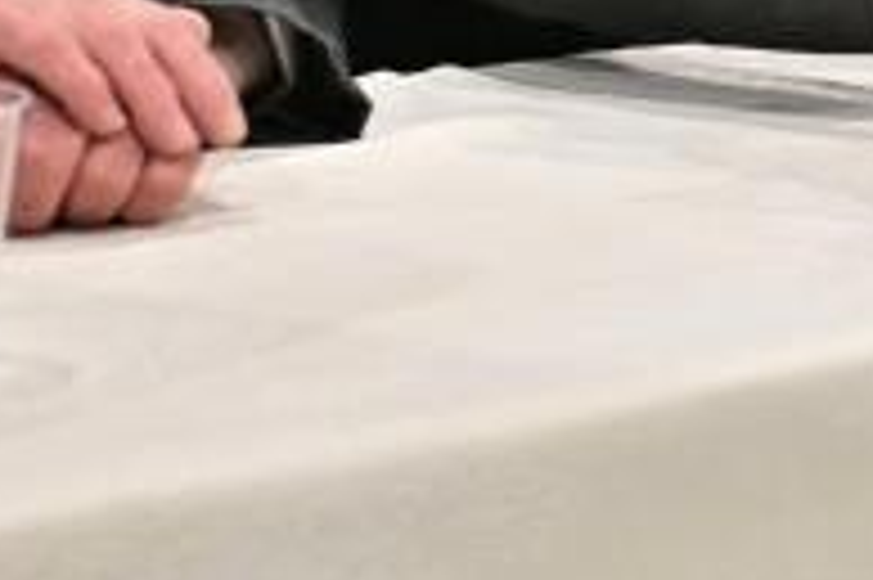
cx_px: 1476
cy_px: -169
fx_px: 3077
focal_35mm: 127
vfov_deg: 10.5
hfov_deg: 14.5
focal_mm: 24
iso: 640
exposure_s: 1/160
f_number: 4
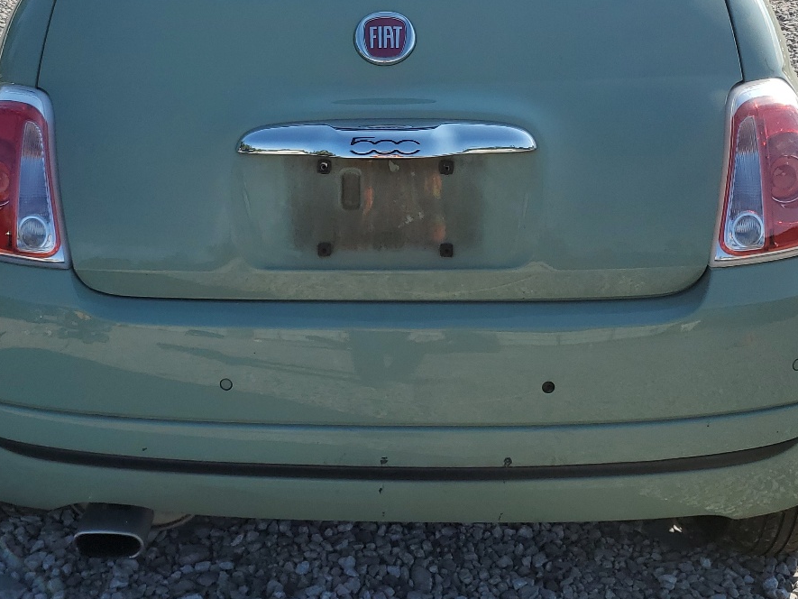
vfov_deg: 30.3
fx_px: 1084
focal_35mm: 47
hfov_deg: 40.4
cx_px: 381
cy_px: 136
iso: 50
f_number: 1.5
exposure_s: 1/3333
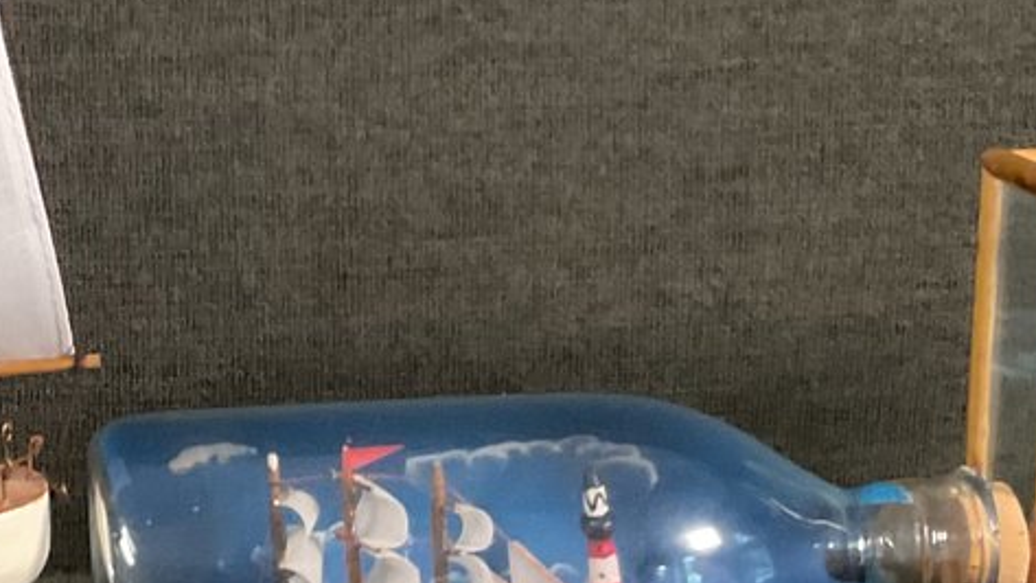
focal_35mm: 101
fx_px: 2774
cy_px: 529
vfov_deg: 11.9
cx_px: 240
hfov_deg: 21.0
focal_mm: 3
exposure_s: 1/40
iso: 250
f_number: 1.8
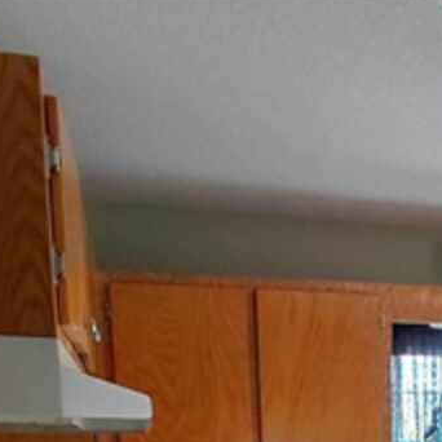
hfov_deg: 31.4
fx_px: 766
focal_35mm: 53
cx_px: 354
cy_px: 614
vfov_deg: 26.1
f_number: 2.2
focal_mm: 1.64
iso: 250
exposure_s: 1/60
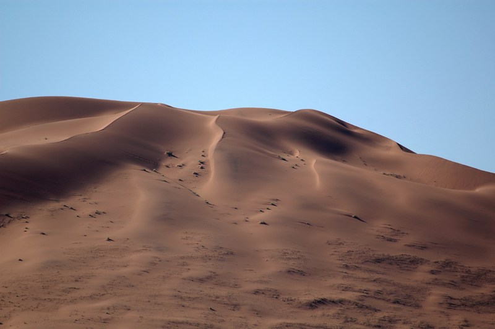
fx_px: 6182
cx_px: 248
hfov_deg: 4.6
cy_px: 164
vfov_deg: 3.0
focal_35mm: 450
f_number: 5.6
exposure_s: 1/1000
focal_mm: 300
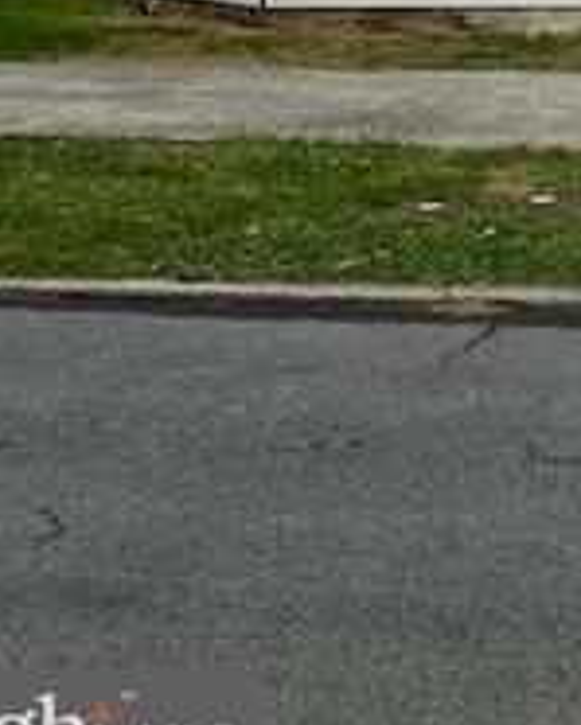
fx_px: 1954
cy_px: -493
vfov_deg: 17.8
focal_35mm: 91
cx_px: 815
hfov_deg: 15.8
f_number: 1.8
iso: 32
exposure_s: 1/2268
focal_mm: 4.25
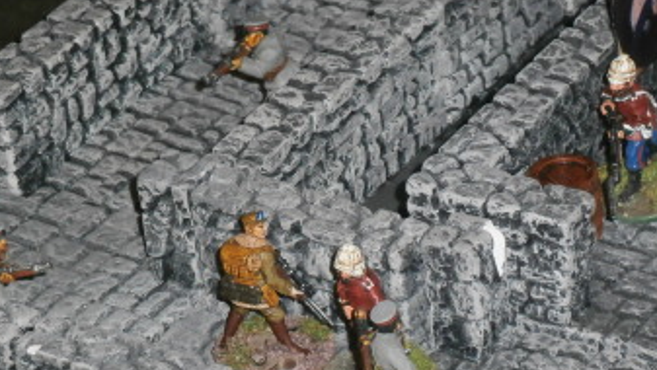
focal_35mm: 225
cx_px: 470
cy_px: 366
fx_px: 3922
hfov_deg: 9.6
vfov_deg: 5.4
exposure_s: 1/125
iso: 200
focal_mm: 23.5
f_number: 6.5
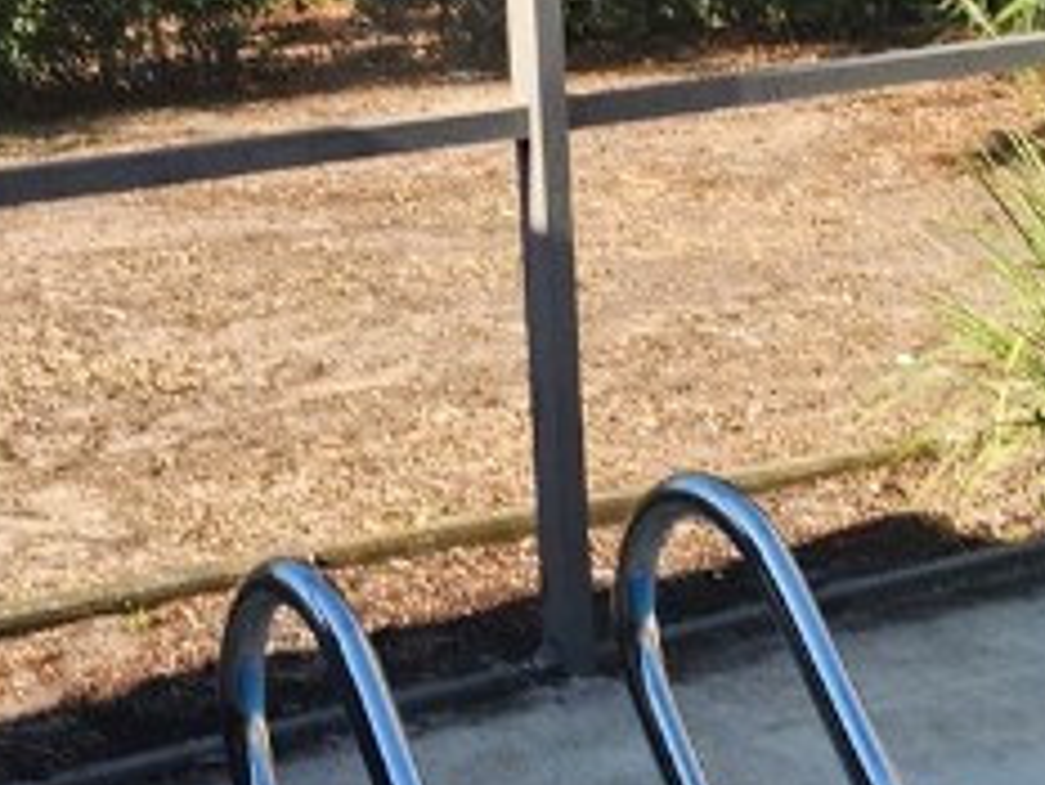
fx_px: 3051
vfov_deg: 14.6
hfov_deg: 19.4
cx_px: 686
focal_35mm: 101
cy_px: 197
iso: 25
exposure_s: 1/362
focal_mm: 5.54
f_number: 1.8
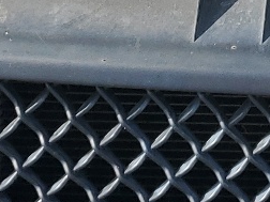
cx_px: 399
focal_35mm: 165
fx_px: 1287
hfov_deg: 11.5
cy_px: -329
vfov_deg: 8.1
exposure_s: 1/1111
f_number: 1.5
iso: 50
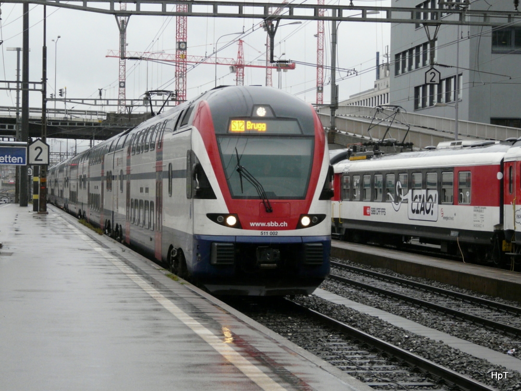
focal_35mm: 96
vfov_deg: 15.4
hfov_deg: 20.4
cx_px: 260
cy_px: 196
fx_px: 1445
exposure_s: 1/200
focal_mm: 15.8
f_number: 4
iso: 200
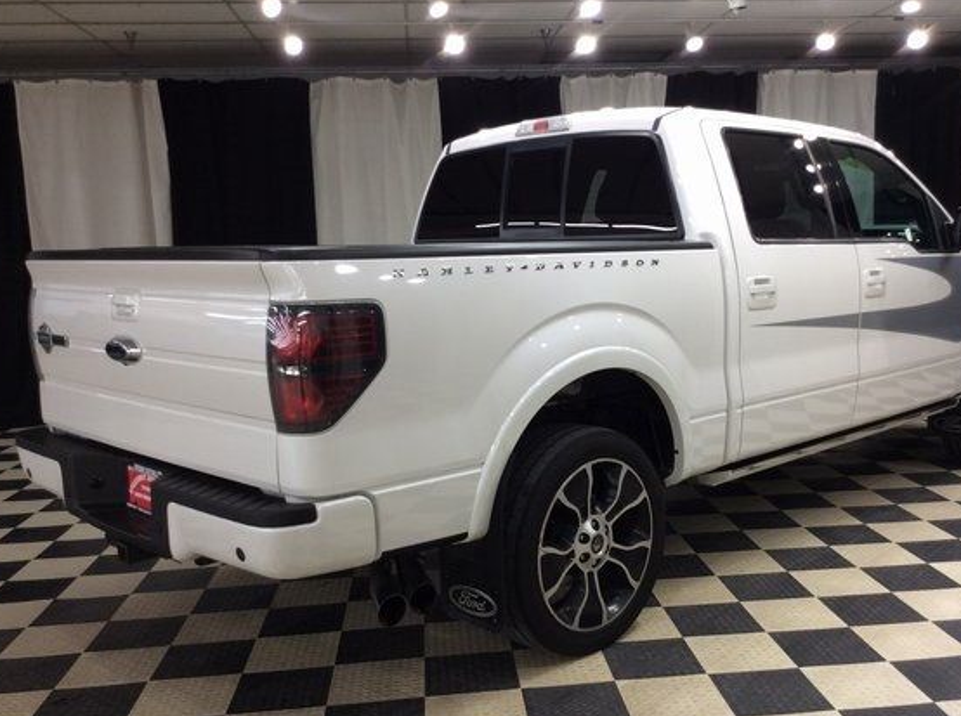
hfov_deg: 50.2
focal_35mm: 37
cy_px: 409
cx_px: 529
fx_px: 1025
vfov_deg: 38.4
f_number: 2.4
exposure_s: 1/25
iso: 40
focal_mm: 3.3
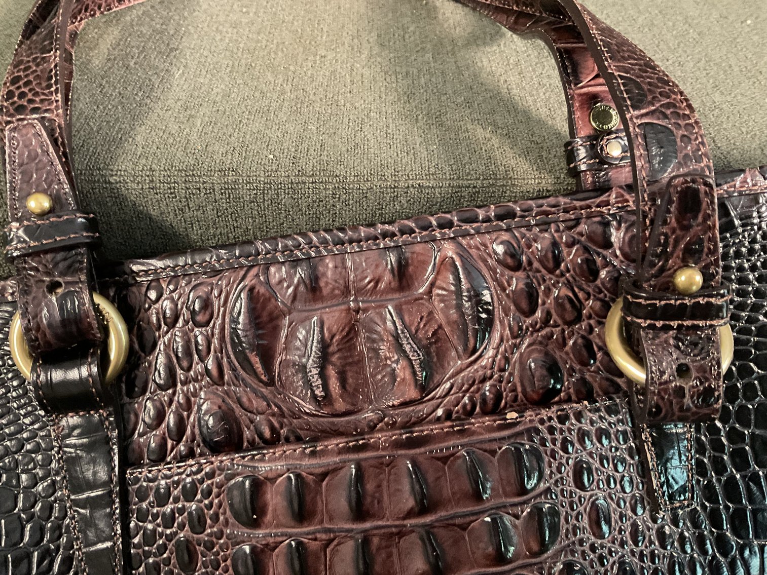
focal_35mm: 29
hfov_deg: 61.7
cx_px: 384
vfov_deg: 48.2
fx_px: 643
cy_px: 288
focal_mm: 3
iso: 500
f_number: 1.8
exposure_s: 1/30
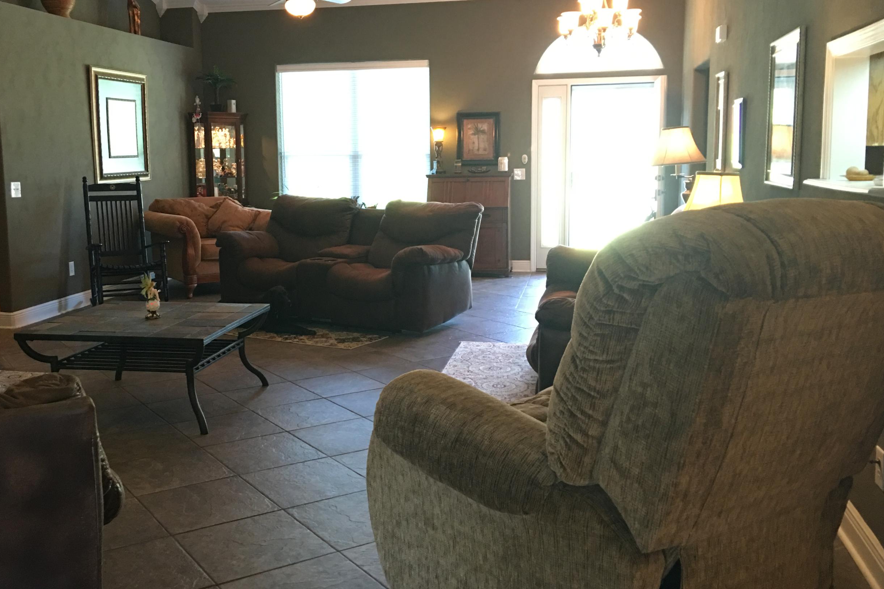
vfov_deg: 35.9
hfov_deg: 51.7
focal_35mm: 37
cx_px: 369
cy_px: 279
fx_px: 908
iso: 100
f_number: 2.2
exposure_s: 1/15
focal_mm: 4.15
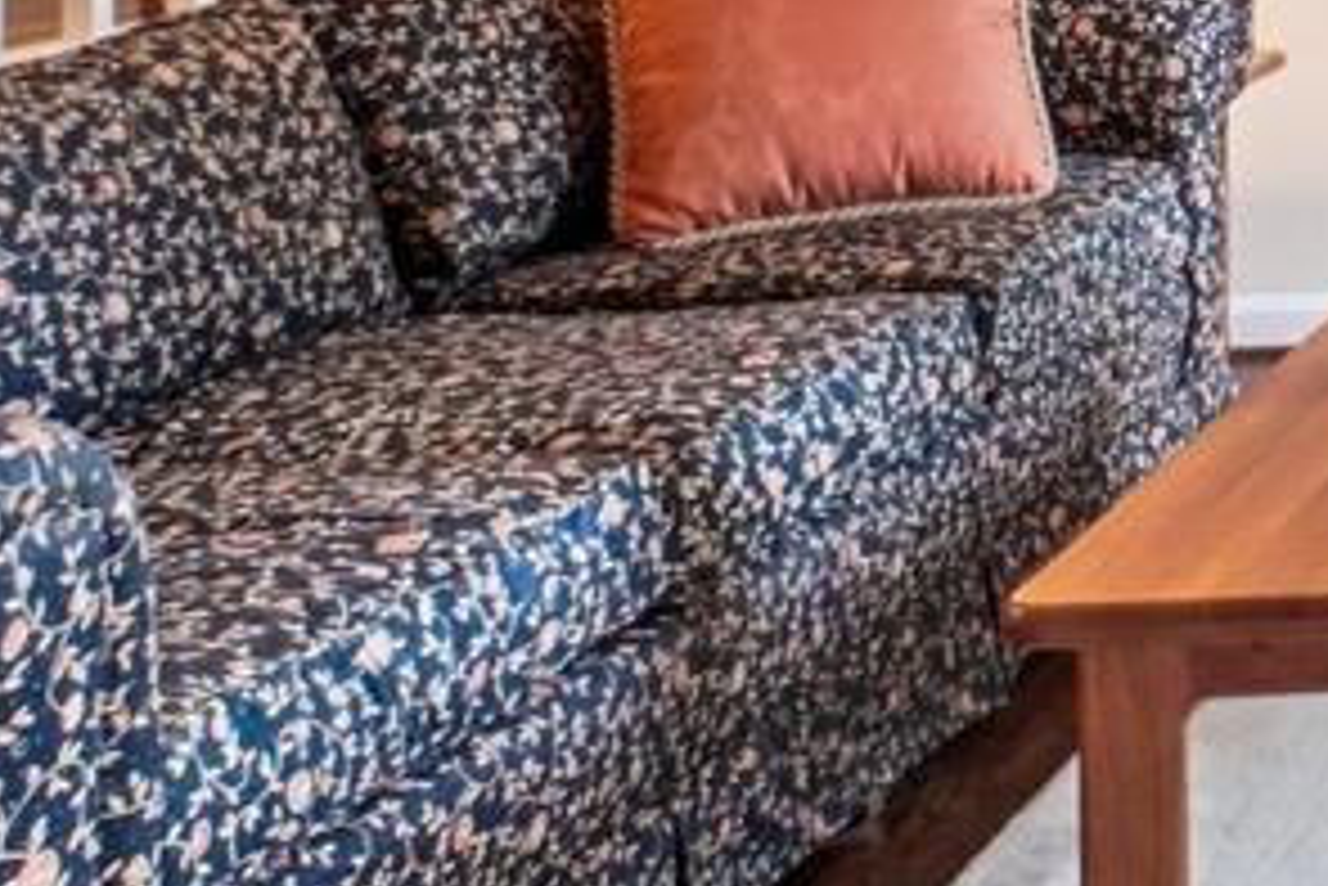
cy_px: -369
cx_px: 2656
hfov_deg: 17.7
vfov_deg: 15.8
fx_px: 2969
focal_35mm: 80
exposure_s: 1/6
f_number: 8
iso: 500
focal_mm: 11
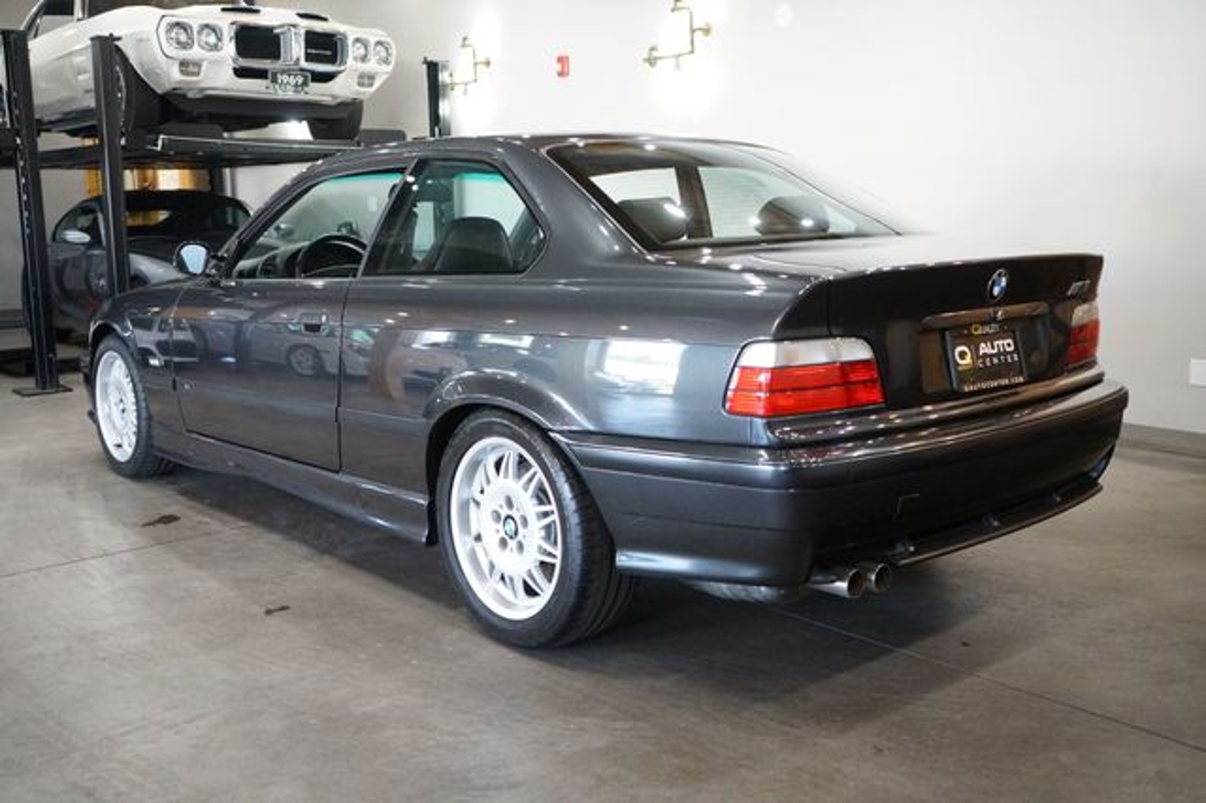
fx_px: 1172
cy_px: 402
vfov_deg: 37.8
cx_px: 603
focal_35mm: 35
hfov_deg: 54.5
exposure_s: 1/160
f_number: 4
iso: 10000
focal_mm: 35
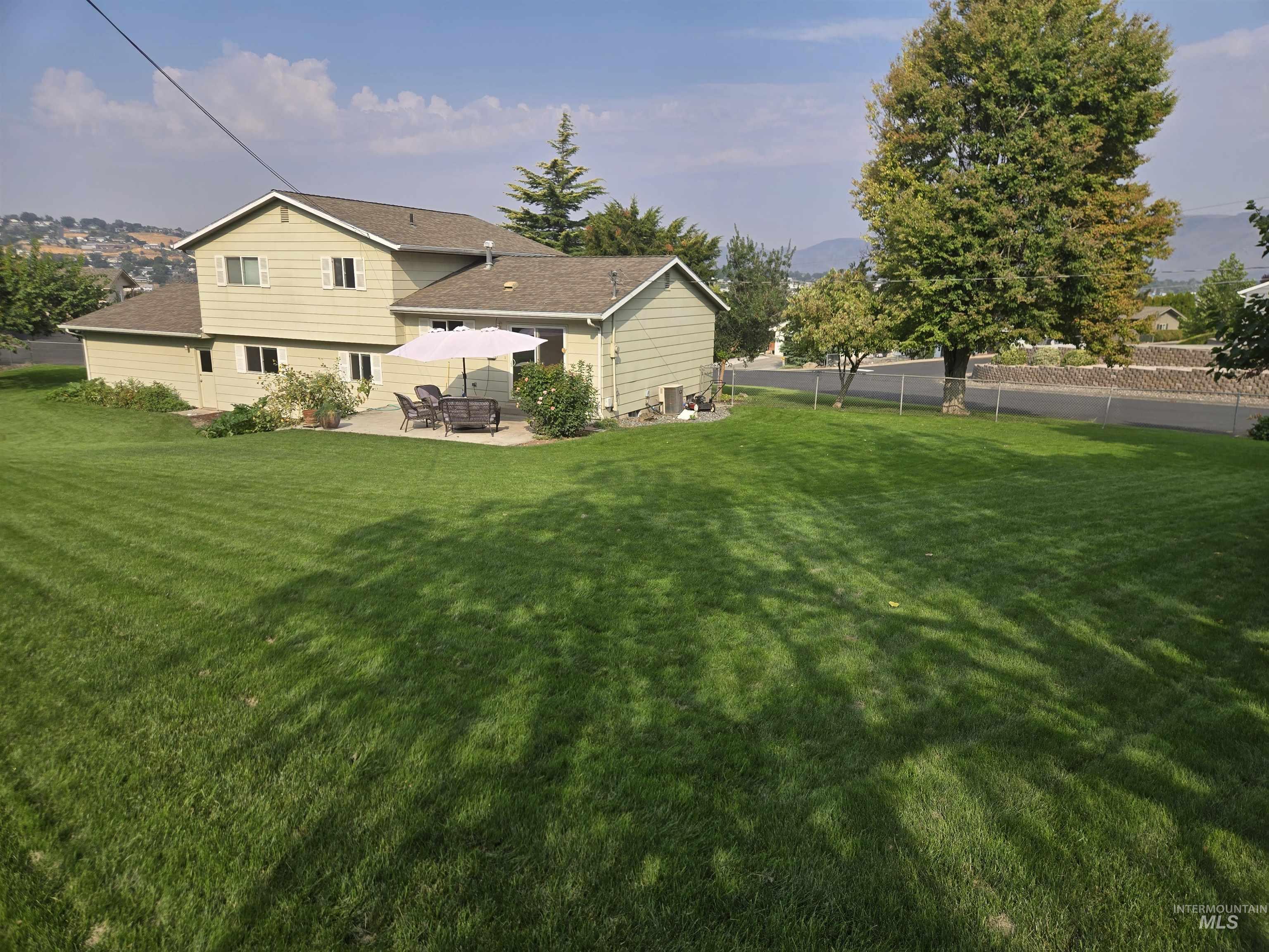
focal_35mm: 23
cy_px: 476
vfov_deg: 58.9
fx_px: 843
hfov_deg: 73.9
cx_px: 634
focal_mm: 5.4
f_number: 1.8
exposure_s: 1/1874
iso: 25
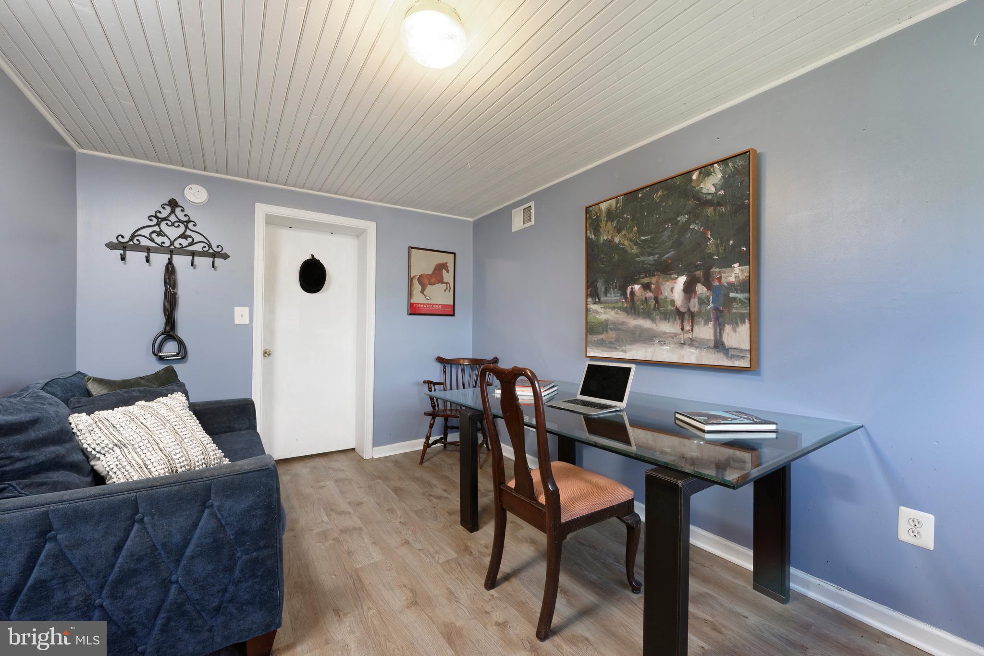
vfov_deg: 81.2
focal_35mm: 14
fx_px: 383
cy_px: 328
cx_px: 492
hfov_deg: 104.2
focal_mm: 14
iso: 320
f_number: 14
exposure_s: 1/4
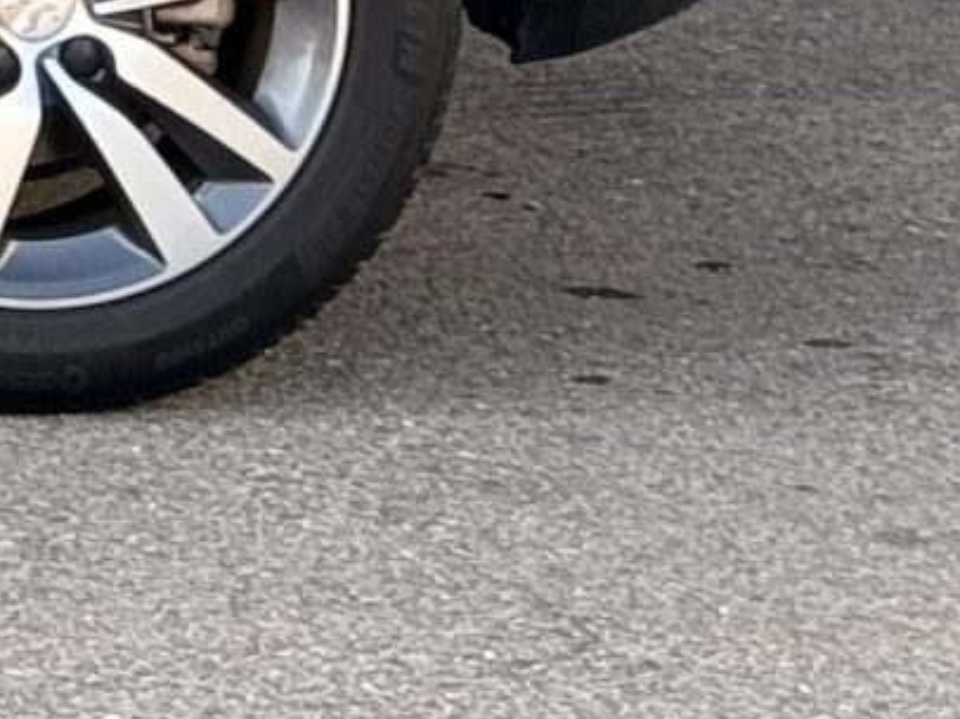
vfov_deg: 4.8
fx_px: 8398
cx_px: -1892
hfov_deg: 6.1
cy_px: -934
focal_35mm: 303
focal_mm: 6.76
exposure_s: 1/357
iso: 80
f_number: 1.78
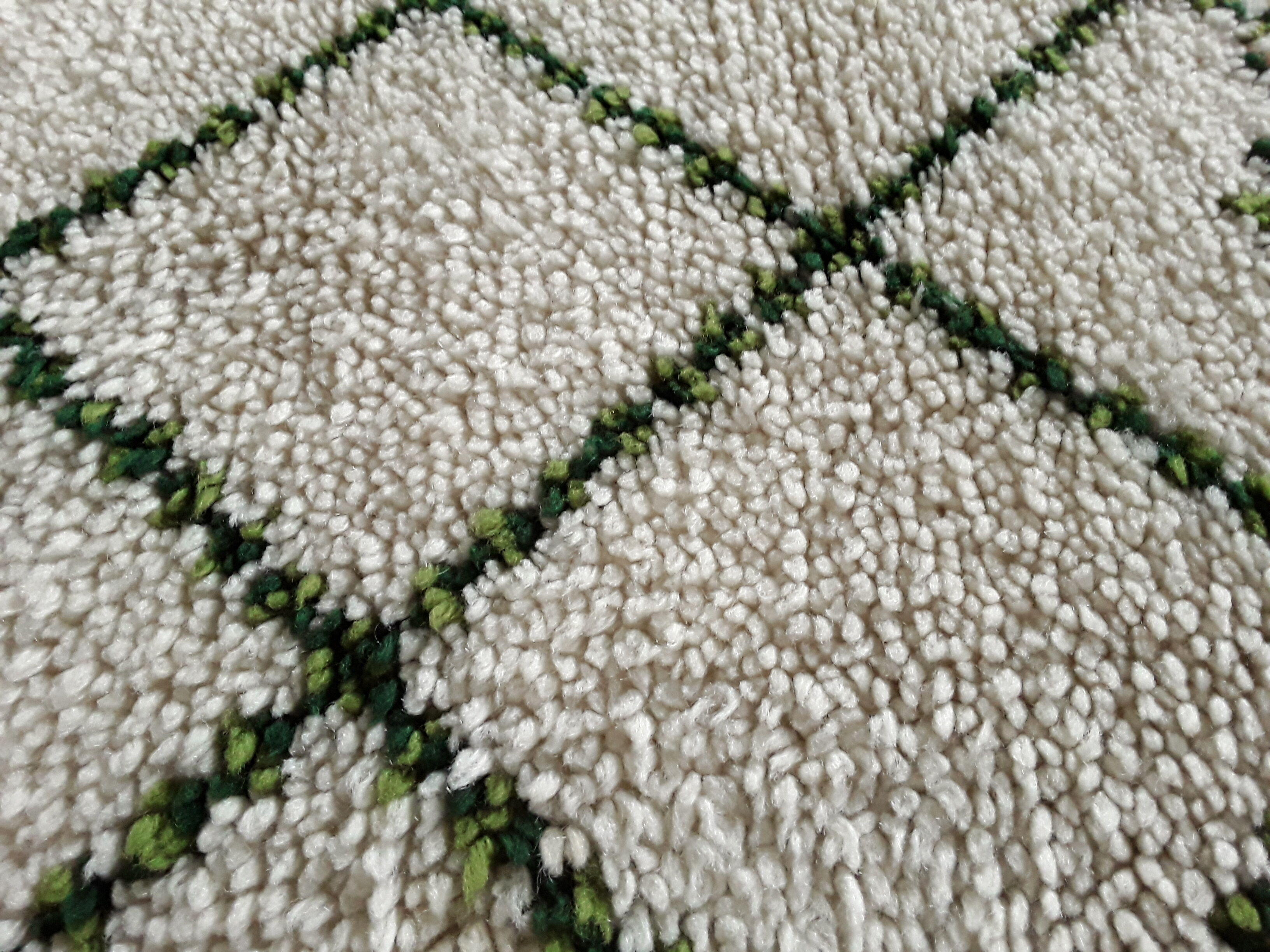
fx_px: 991
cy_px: 476
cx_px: 635
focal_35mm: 27
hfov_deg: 65.3
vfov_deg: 51.4
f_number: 1.9
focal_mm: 2.91
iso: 200
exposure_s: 1/20
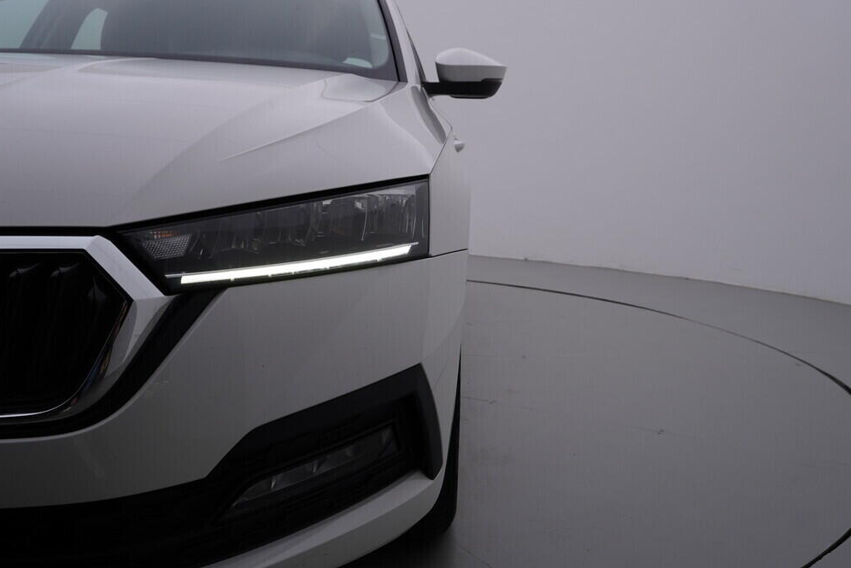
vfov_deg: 36.0
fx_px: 875
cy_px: 280
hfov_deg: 51.9
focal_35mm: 37
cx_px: 433
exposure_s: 1/160
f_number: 5.6
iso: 125
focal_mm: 24
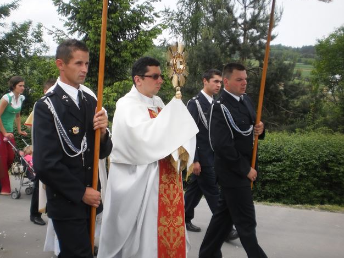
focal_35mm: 47
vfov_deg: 30.9
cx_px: 152
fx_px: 467
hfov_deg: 40.4
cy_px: 123
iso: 100
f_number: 3.5
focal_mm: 7.4
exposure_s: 1/640
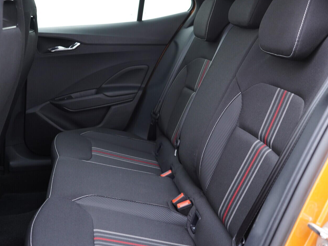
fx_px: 379
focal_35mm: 40
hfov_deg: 46.8
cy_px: 125
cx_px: 168
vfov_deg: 36.0
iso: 640
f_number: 2.8
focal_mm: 24
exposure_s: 1/40
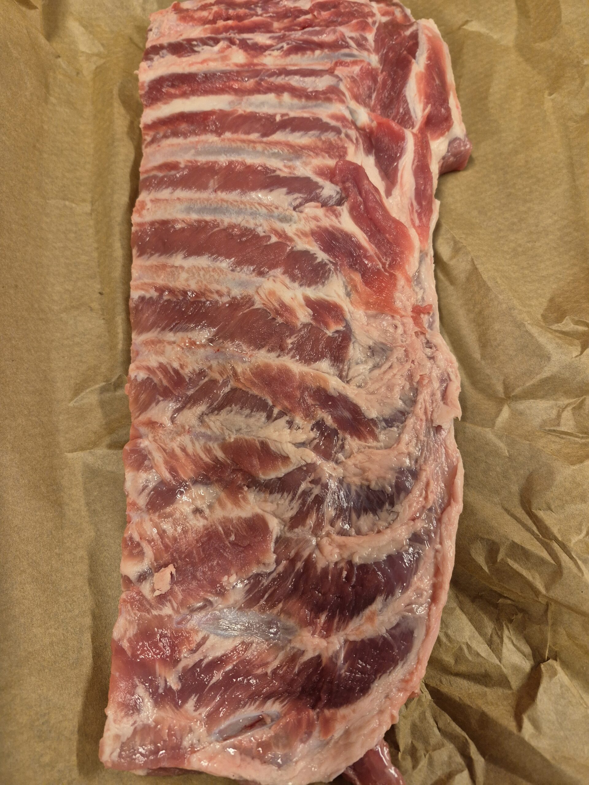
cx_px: 294
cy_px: 392
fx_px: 522
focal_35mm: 23
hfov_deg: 58.9
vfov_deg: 73.9
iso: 200
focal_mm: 5.4
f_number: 1.8
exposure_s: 1/100
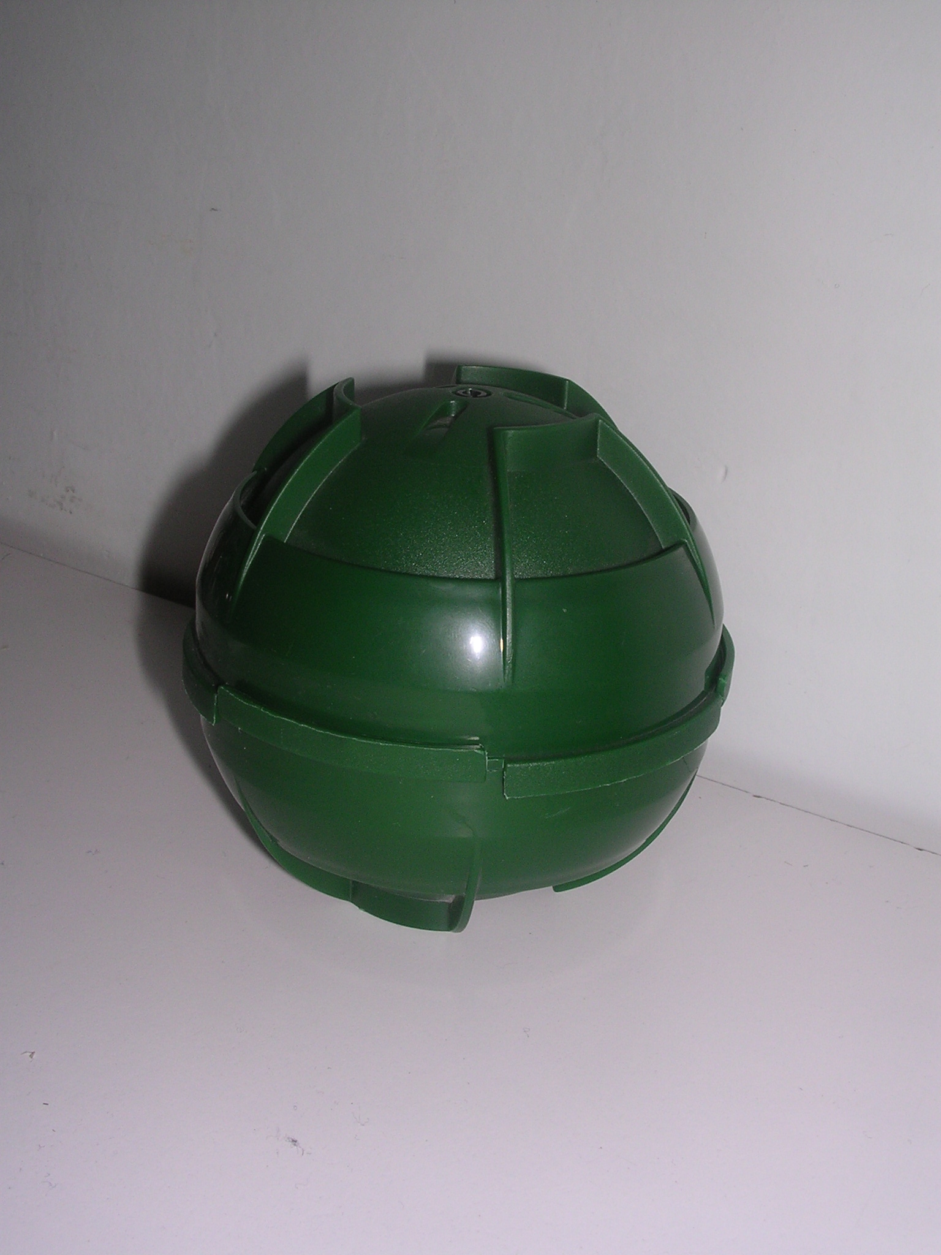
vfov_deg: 49.0
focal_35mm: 38
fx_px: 1377
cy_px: 628
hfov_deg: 37.7
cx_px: 470
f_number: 5.6
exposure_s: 1/60.1
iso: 100
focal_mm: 5.8
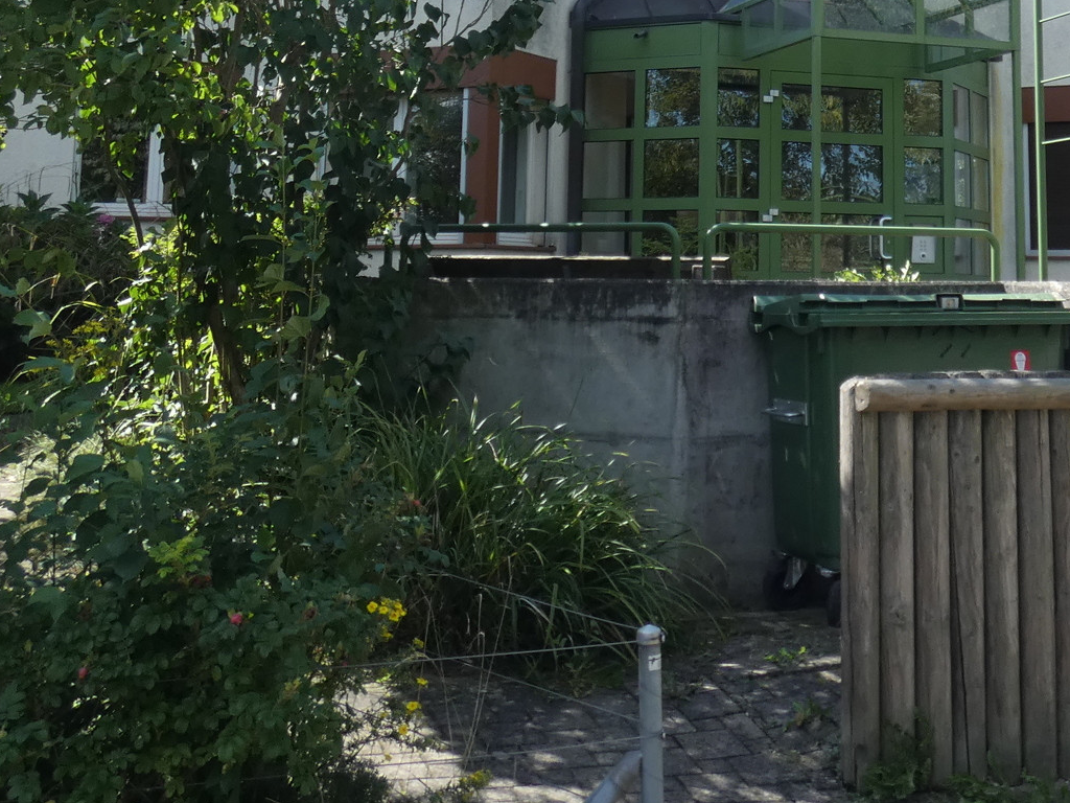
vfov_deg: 27.6
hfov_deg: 37.6
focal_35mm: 50
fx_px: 1546
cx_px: 748
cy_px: 22
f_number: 2.8
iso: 80
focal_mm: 3.6
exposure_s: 1/500
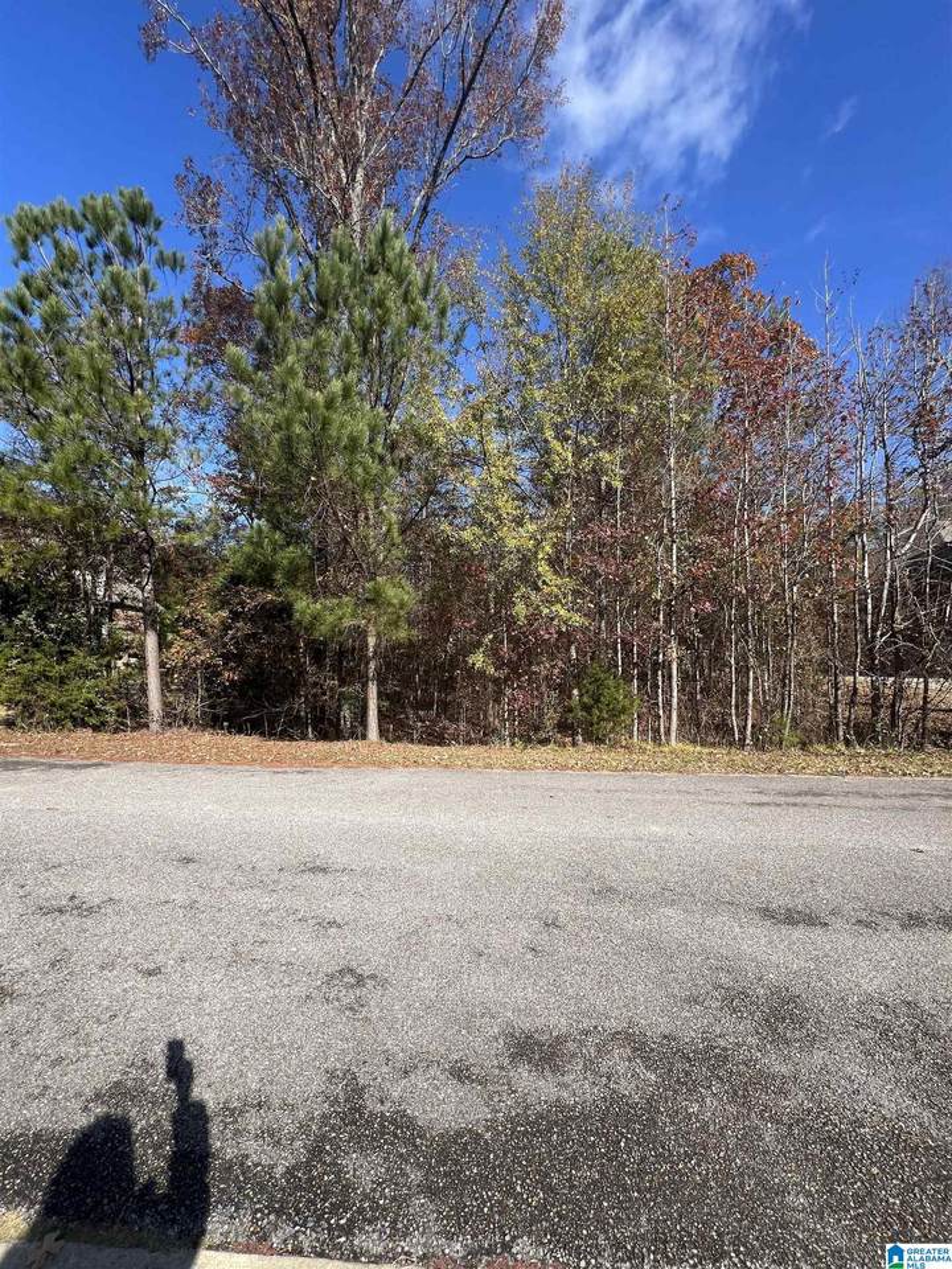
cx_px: 476
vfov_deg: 106.2
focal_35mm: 13
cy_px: 634
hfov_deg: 89.9
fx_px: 477
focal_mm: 1.57
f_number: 1.8
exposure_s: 1/853
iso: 32
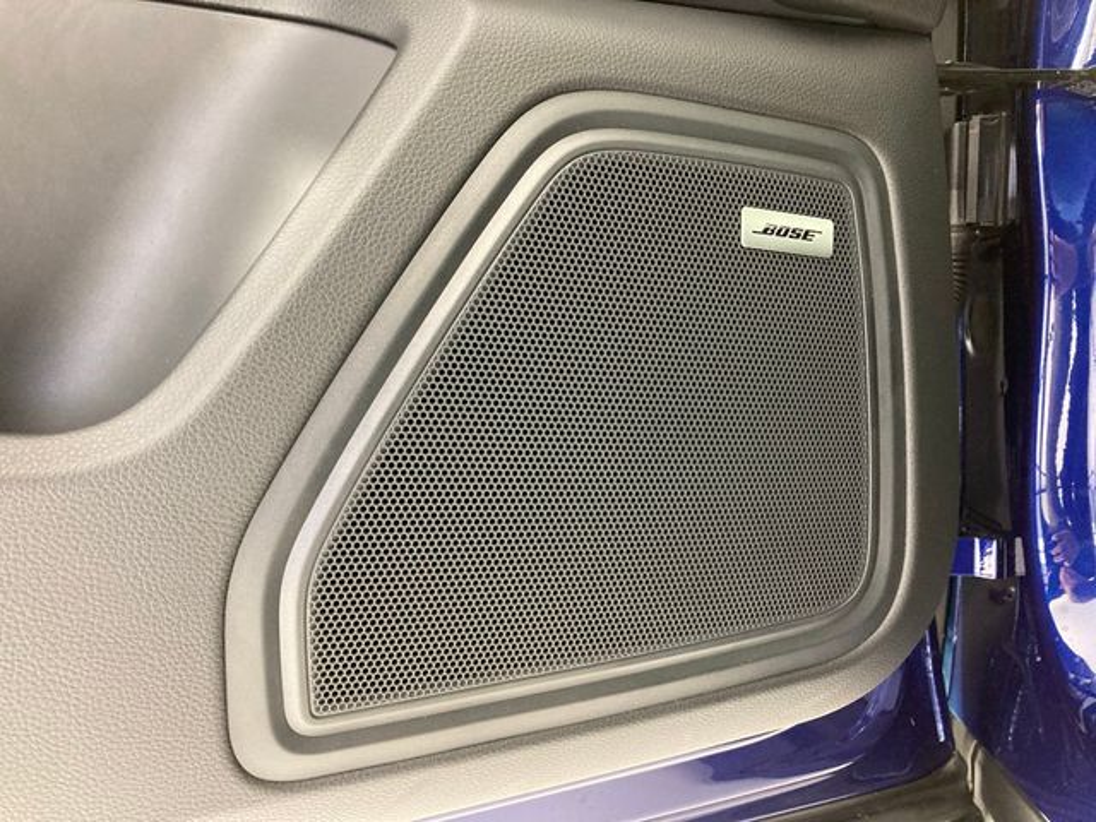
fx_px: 887
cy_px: 411
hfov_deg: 63.4
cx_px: 548
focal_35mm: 28
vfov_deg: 49.7
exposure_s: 1/60
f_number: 1.8
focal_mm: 3.99
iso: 320
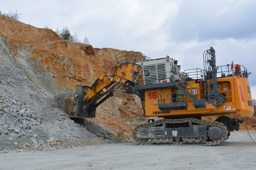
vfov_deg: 36.9
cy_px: 85
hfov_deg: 53.1
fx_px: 256
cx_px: 128
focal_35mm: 36
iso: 100
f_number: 8
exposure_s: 1/250
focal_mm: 24
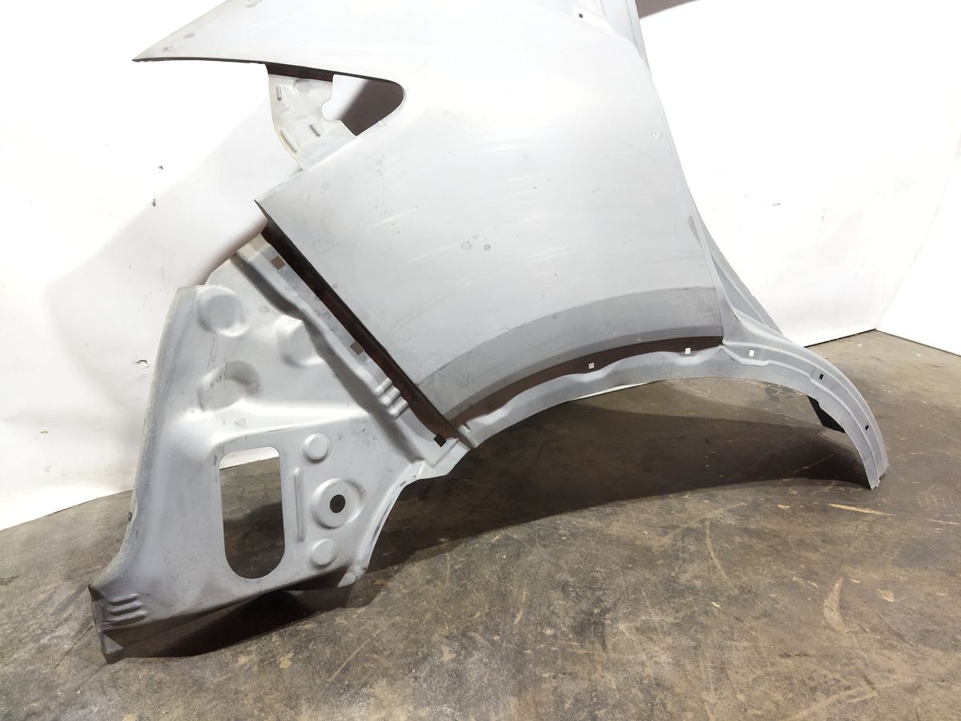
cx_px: 480
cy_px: 360
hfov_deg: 65.3
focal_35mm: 27
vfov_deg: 51.4
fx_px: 750
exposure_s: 1/33
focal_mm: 4.71
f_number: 1.79
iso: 350
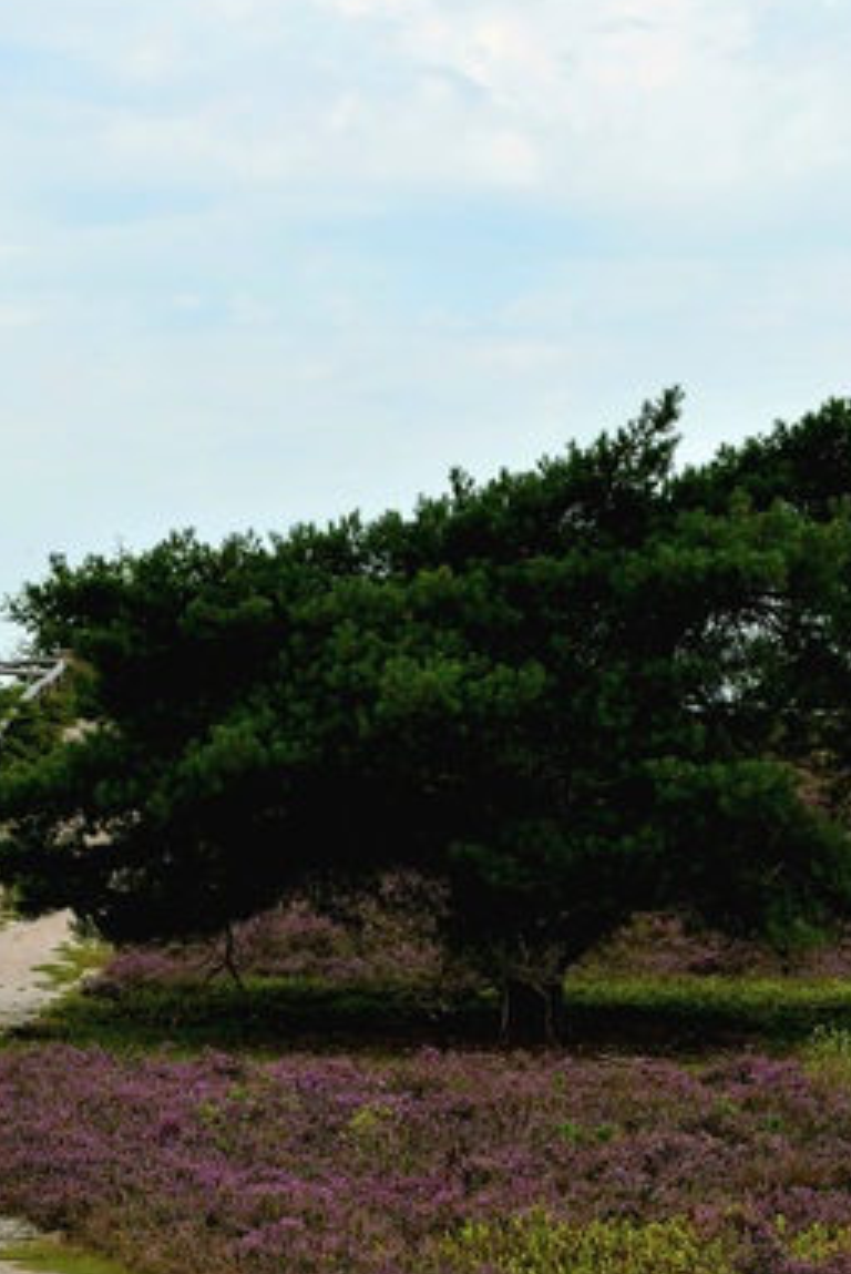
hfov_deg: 10.2
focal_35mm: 135
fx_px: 4778
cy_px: 941
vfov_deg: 15.1
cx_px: 352
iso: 320
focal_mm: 50
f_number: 6.3
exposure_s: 1/1000
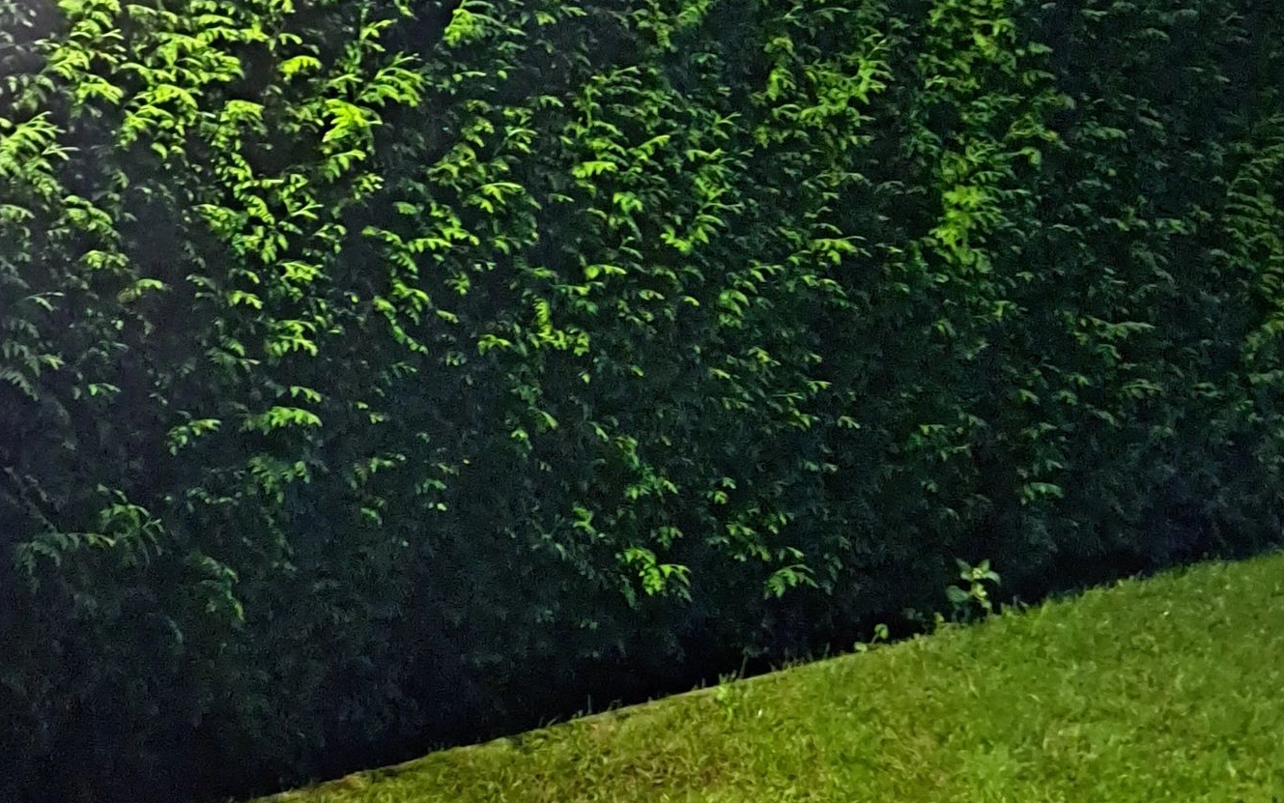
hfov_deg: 40.9
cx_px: 530
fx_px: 1715
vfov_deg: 26.3
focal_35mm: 49
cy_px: 336
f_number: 1.8
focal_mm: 5.23
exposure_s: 1/7
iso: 2000
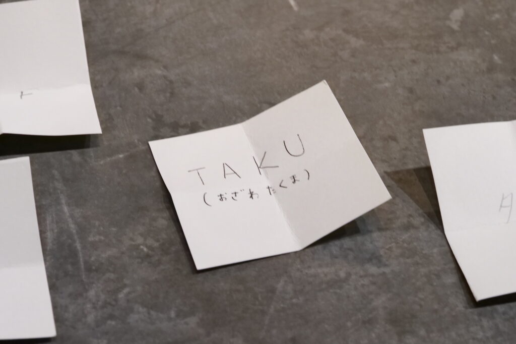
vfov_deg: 13.3
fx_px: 1476
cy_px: 172
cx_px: 258
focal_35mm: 103
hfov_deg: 19.8
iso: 3200
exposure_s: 1/80
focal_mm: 50
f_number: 8
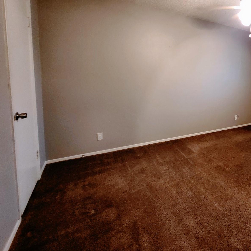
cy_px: 89
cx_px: 200
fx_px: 164
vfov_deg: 73.1
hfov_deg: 67.9
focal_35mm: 20
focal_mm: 1.74
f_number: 2.2
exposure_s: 1/30
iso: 500
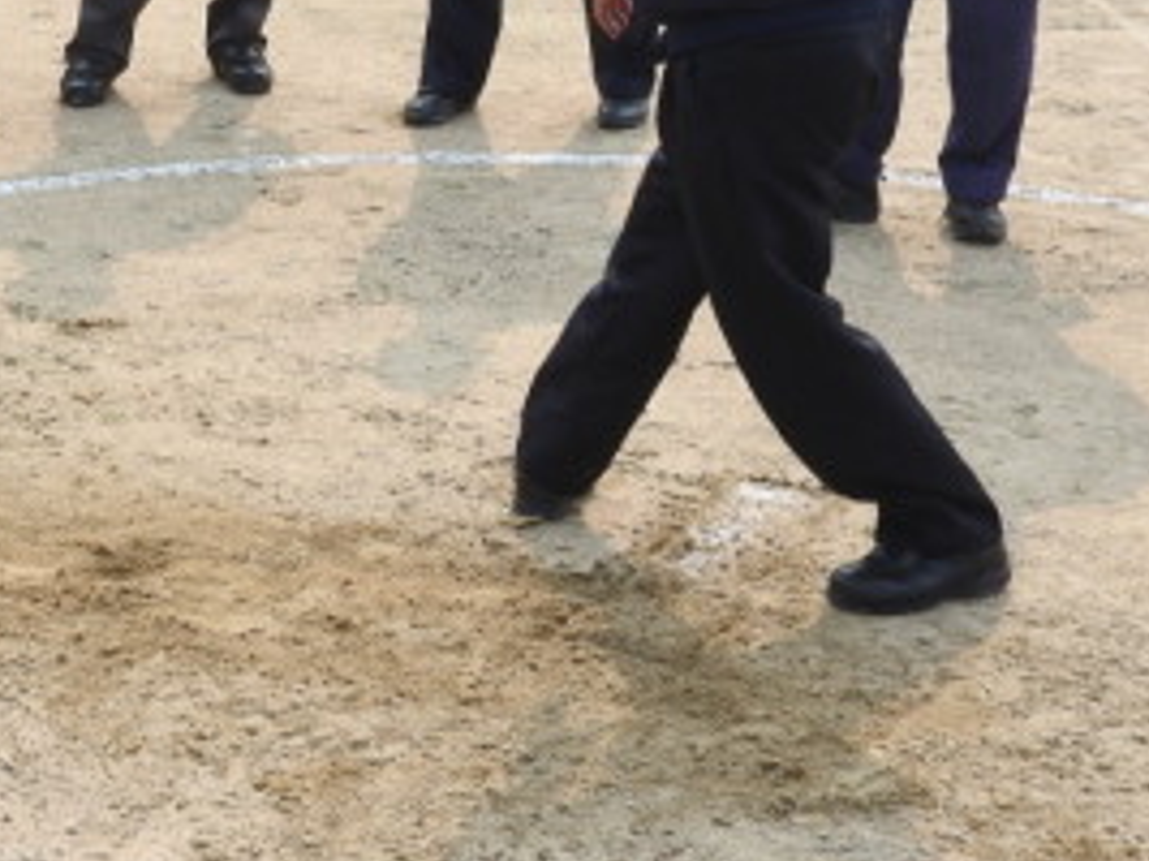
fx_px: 2986
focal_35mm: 90
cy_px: 13
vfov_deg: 16.1
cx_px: 133
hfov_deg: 21.3
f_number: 3.8
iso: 100
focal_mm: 7.2
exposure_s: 1/640
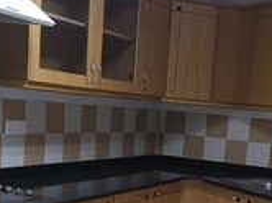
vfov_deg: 20.4
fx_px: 541
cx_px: 175
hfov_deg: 28.1
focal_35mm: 69
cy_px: 214
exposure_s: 1/25
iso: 2314
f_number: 1.7
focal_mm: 4.7
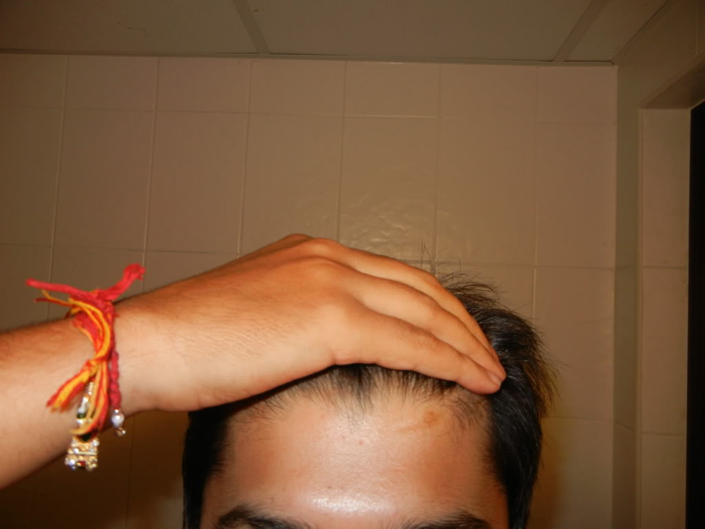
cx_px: 352
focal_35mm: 30
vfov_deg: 46.8
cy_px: 264
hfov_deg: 60.0
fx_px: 611
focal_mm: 5.4
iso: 200
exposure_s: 1/30
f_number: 3.5
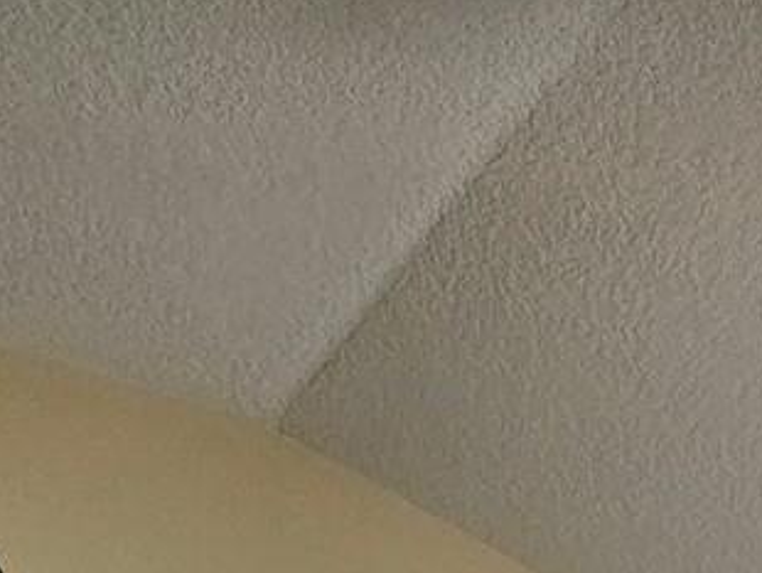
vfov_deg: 14.4
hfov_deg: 23.9
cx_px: 1091
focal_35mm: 67
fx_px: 1476
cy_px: 1382
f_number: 2.2
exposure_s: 1/100
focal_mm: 2.2
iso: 125
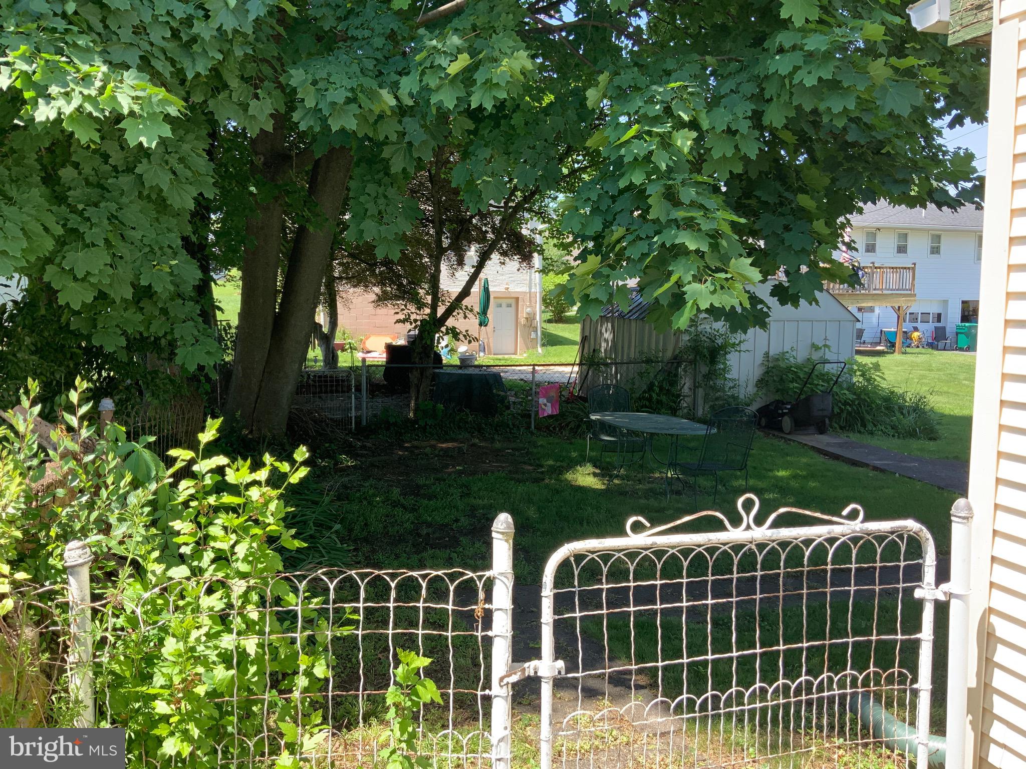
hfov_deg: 61.7
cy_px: 384
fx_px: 860
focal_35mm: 29
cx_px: 513
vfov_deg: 48.2
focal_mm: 3
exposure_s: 1/299
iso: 16
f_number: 1.8
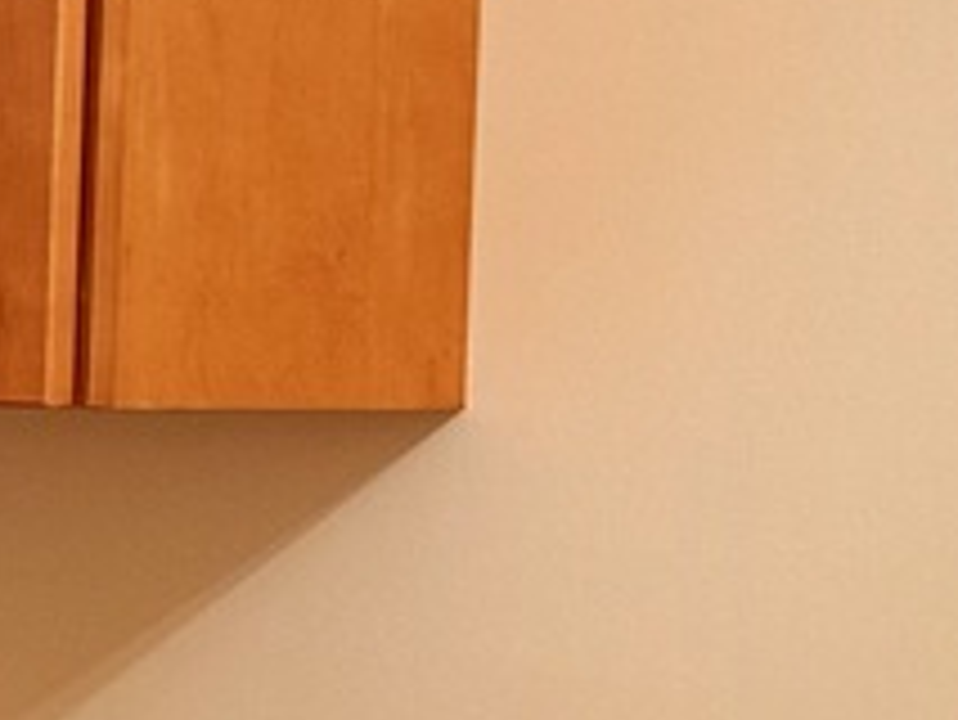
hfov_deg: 10.0
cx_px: -1637
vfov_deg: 9.2
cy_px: 562
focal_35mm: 162
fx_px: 4486
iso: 125
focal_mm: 6.86
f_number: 1.78
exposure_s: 1/60
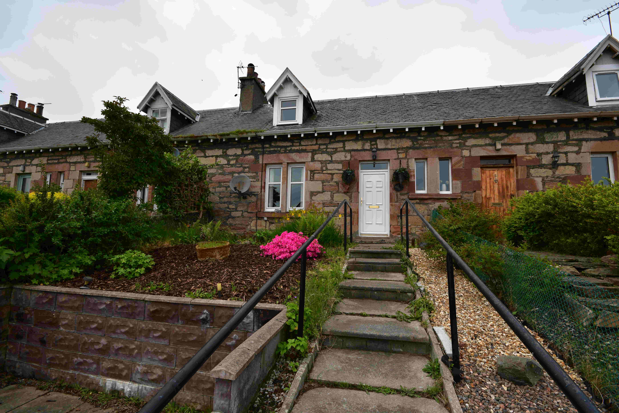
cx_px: 310
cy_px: 206
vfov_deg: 73.7
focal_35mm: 16
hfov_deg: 96.7
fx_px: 275
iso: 180
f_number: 10
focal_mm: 11
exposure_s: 1/250
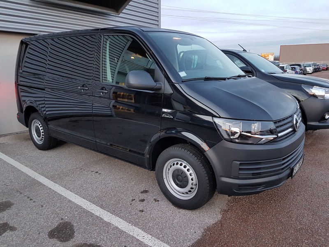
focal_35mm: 26
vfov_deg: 53.1
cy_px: 124
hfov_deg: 67.3
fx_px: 247
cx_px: 164
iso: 160
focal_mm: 4.2
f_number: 1.7
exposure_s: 1/40
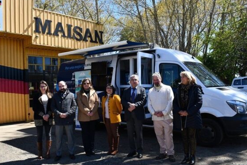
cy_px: 88
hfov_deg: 60.2
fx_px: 213
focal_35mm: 31
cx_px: 116
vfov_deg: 42.3
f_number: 8
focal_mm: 18
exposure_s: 1/250
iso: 200
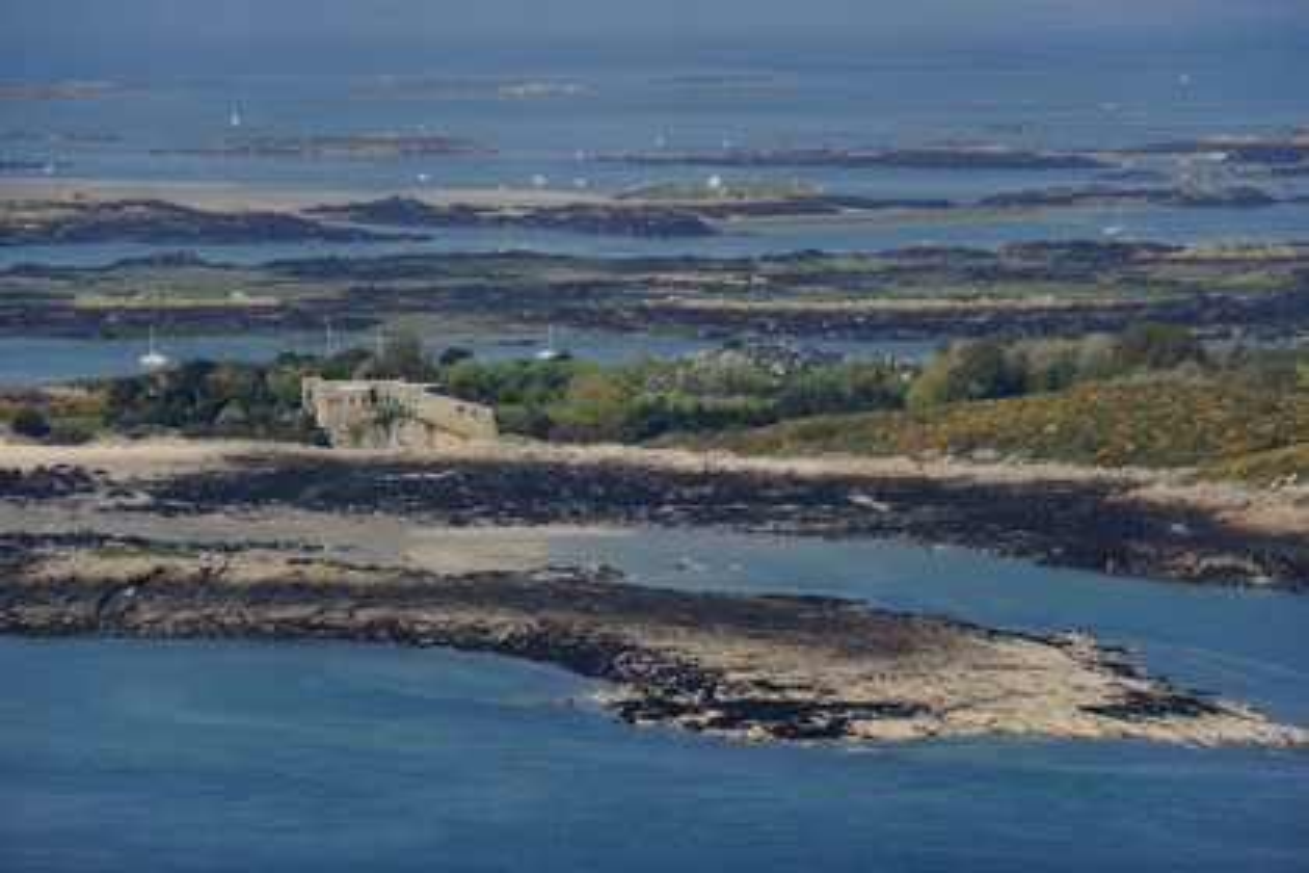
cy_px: 436
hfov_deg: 10.3
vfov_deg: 6.9
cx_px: 654
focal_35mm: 200
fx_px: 7272
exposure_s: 1/1600
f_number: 7.1
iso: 400
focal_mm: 200
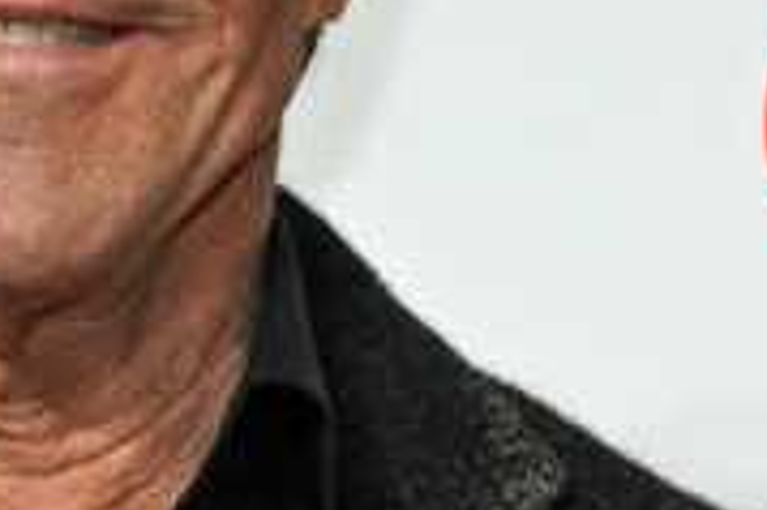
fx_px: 4938
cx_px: 694
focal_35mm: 232
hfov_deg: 8.8
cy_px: 551
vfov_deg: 5.9
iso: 800
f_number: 5.6
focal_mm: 37
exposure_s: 1/200
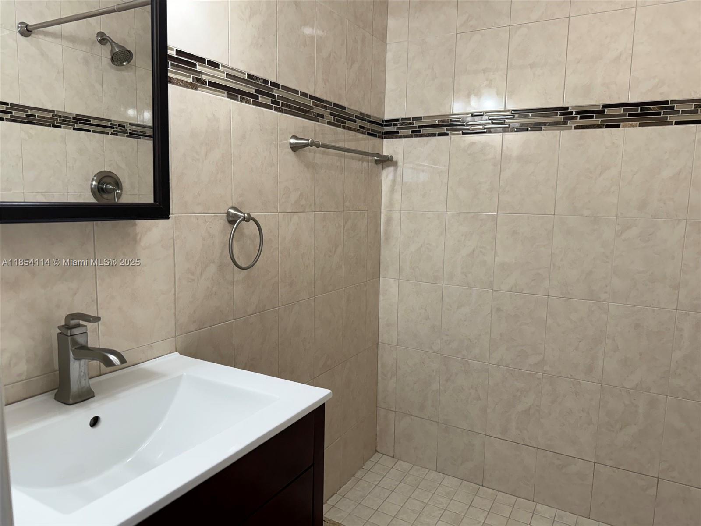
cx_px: 350
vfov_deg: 56.8
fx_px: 486
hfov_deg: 71.6
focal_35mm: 24
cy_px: 263
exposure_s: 1/120
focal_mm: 6.76
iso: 125
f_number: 1.78
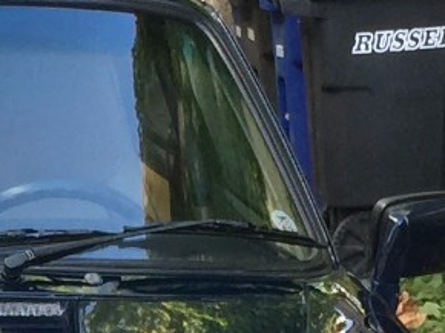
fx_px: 2633
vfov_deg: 7.1
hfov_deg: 9.5
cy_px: 479
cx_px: -130
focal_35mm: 205
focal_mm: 4.15
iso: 32
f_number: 2.2
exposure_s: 1/40
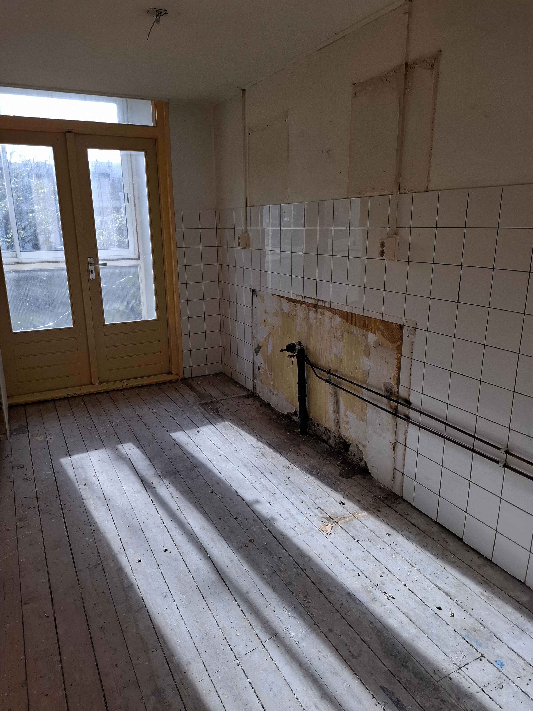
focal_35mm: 23
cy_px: 356
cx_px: 266
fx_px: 472
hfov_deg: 58.9
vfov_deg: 73.9
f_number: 1.8
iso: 50
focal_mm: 5.54
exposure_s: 1/401
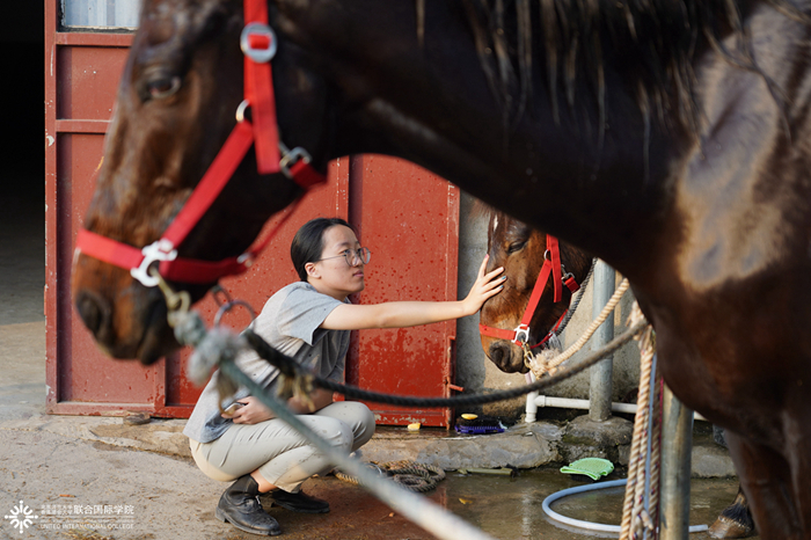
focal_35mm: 70
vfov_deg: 19.4
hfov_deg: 28.9
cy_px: 270
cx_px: 406
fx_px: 1576
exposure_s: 1/100
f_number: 4
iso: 100
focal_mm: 70
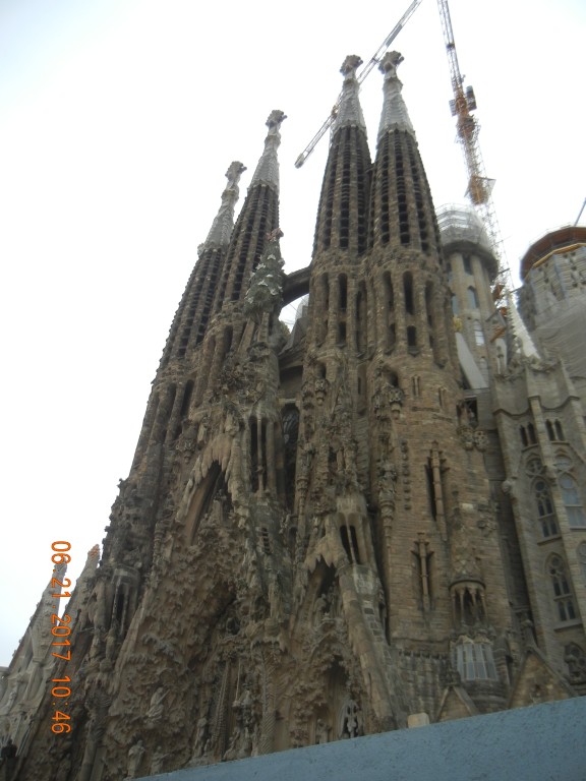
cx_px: 293
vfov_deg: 60.0
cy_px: 390
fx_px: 677
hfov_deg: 46.8
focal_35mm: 30
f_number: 3.5
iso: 160
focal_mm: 5.4
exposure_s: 1/704
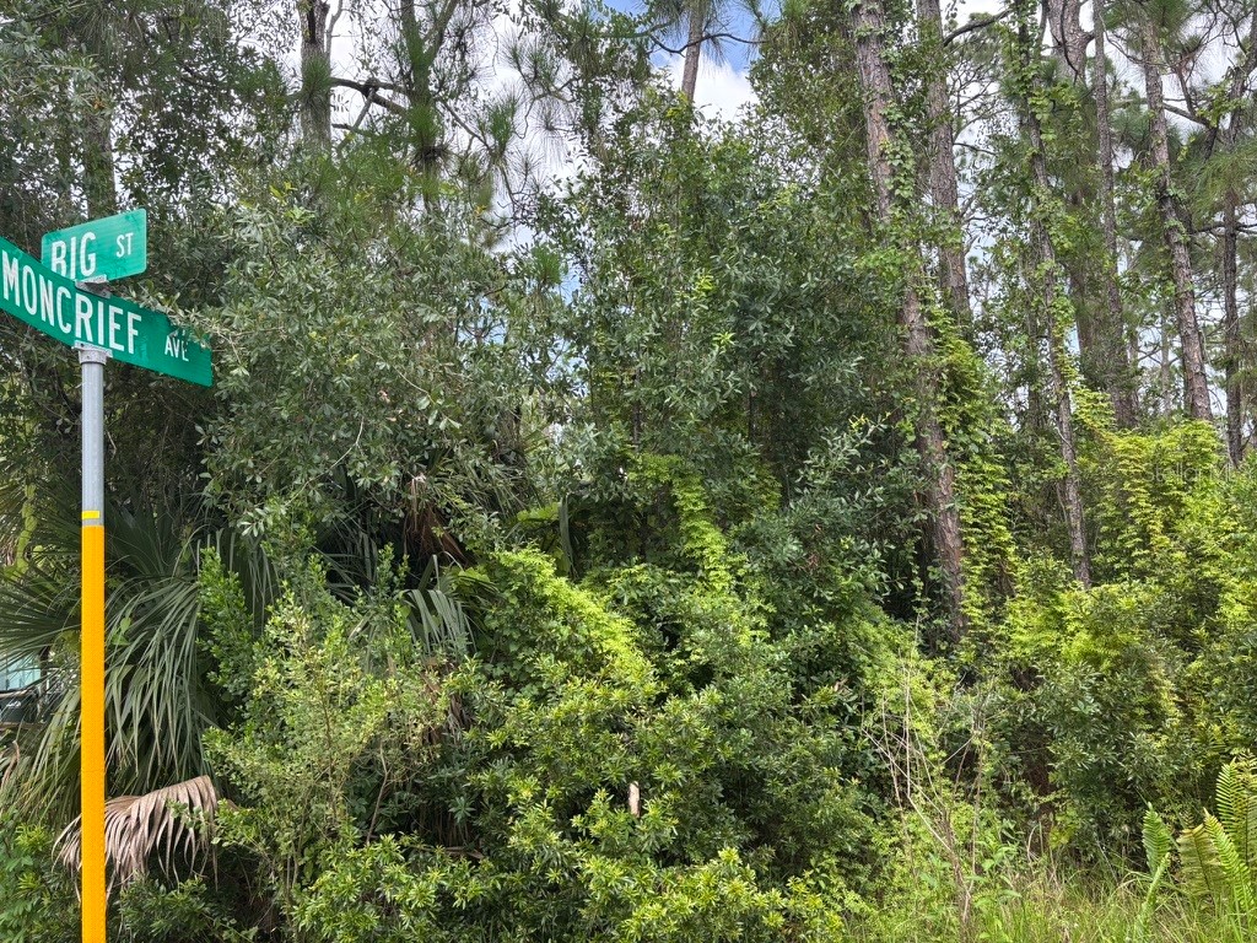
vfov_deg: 53.1
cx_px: 628
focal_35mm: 26
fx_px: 944
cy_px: 472
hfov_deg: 67.3
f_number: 1.6
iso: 50
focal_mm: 5.96
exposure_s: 1/493
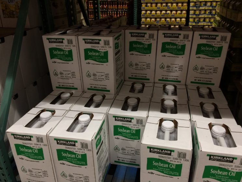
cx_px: 125
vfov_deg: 46.8
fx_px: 210
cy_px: 93
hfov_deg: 59.9
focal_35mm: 30
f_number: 2.2
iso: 50
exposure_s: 1/33
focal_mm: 4.15
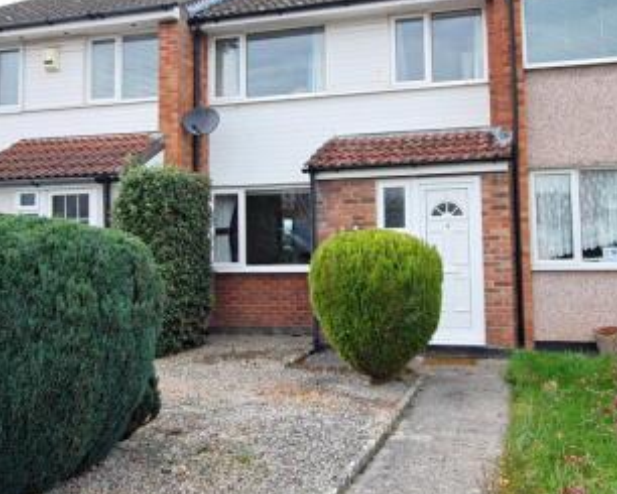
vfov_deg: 42.0
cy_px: 195
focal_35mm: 35
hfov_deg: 51.5
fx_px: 639
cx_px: 335
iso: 800
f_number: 7.1
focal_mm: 16
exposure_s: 1/200
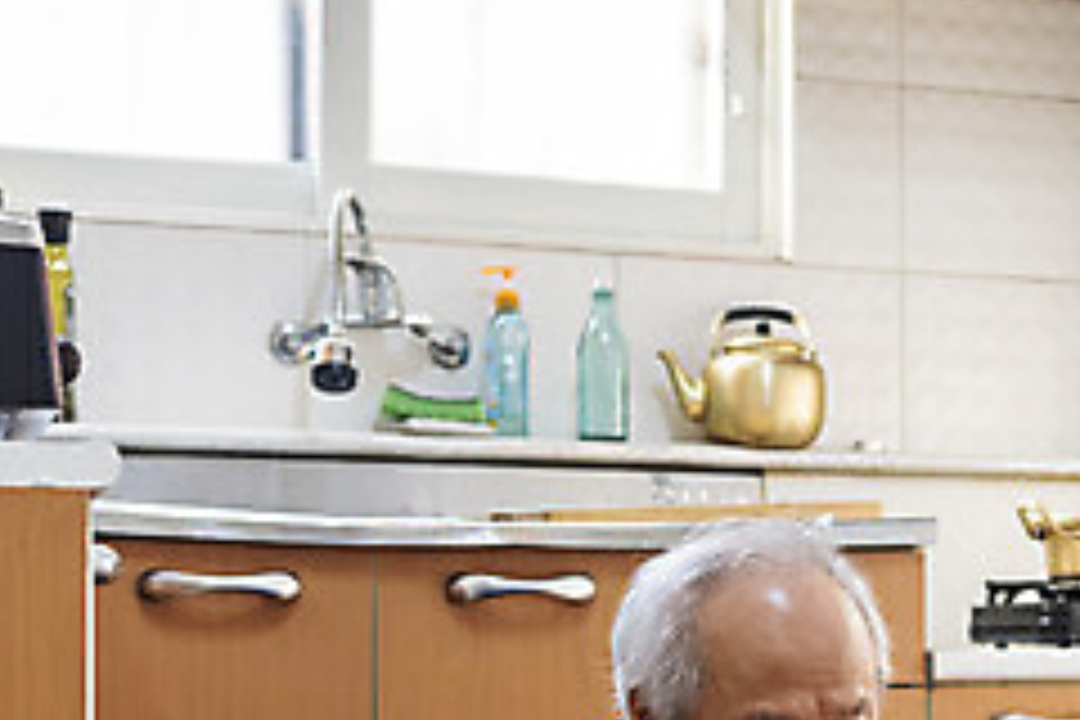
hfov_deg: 25.3
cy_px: 657
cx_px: 700
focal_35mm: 80
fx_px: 2400
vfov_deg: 16.8
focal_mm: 32
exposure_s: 1/125
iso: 640
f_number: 2.8
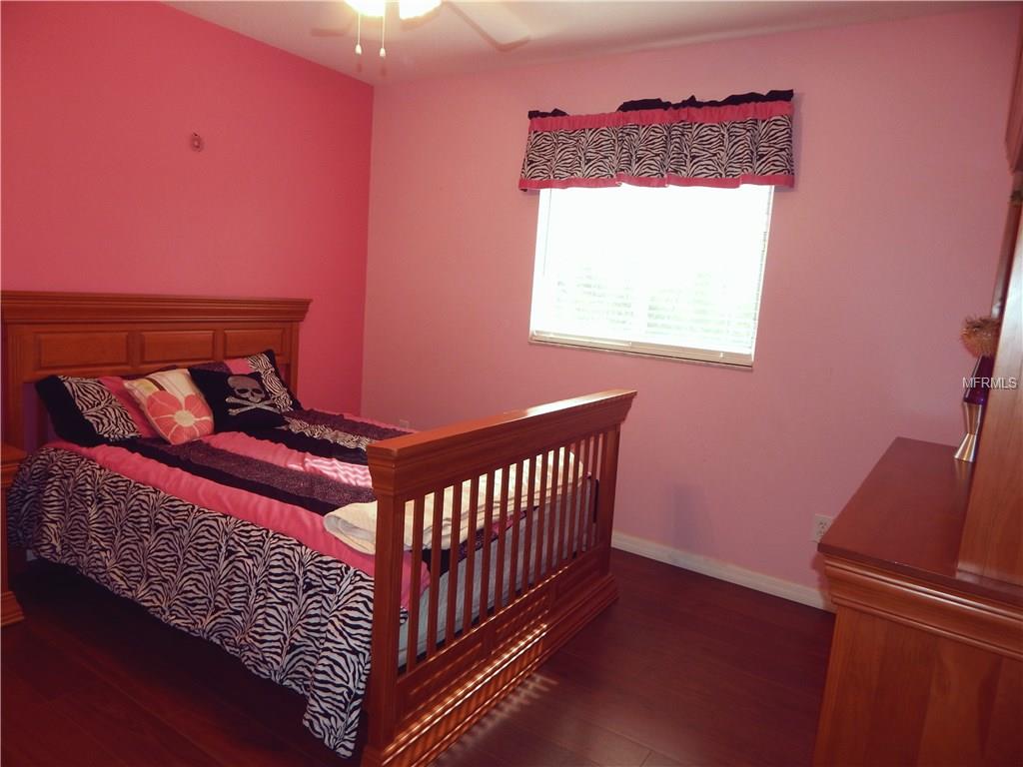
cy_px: 384
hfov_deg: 76.4
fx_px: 650
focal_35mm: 22
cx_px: 512
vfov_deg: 61.1
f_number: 3
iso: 200
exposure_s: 1/30
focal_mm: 4
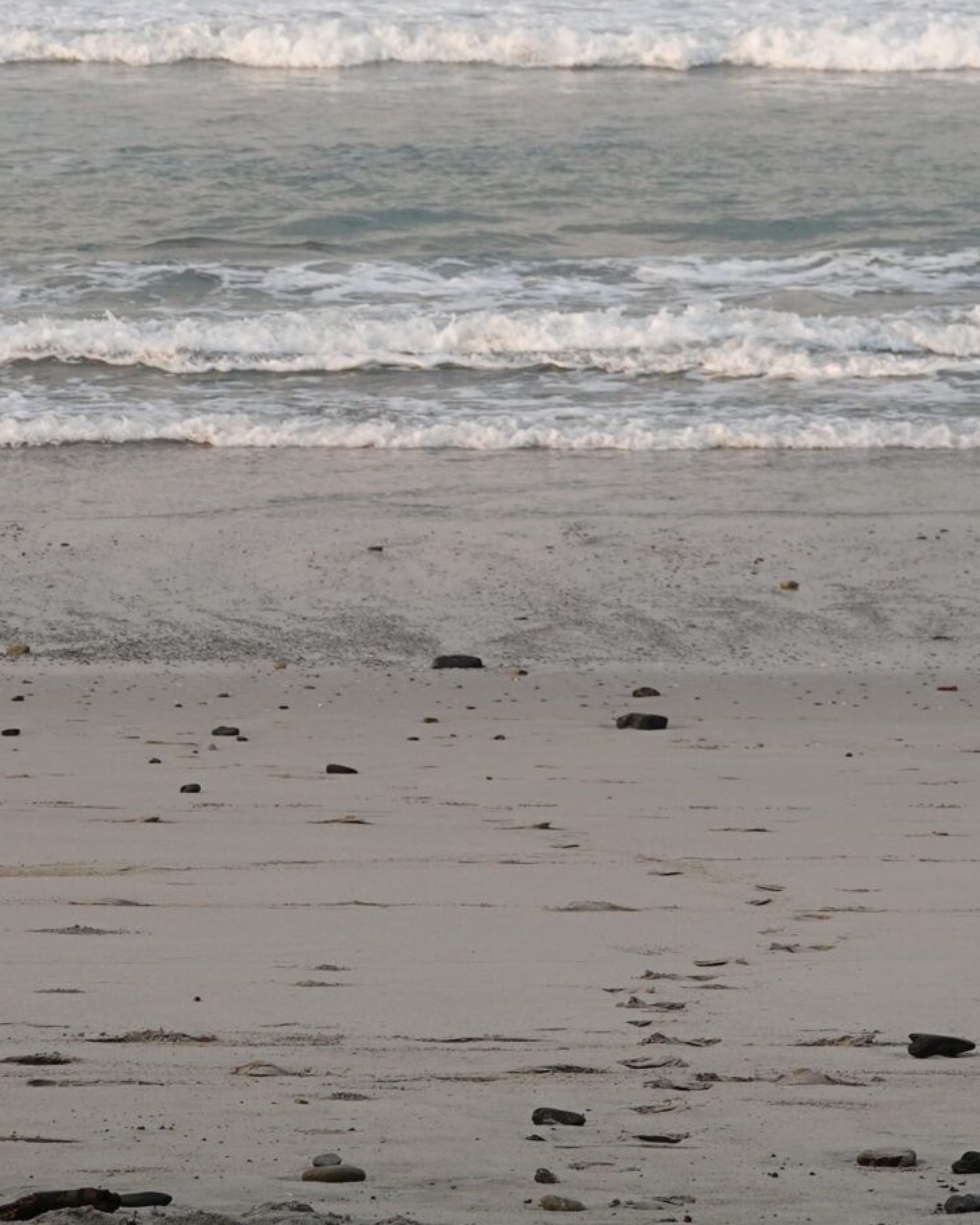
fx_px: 10623
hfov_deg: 5.3
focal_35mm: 293
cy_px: 104
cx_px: 1027
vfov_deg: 6.6
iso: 100
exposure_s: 1/320
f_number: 4
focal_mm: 40.73
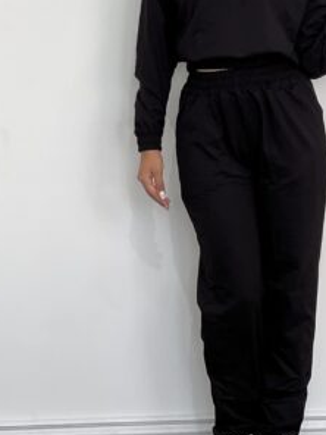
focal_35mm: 156
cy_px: 84
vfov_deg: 12.6
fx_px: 1959
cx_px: 241
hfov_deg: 9.5
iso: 40
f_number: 2.8
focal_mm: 9
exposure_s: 1/100
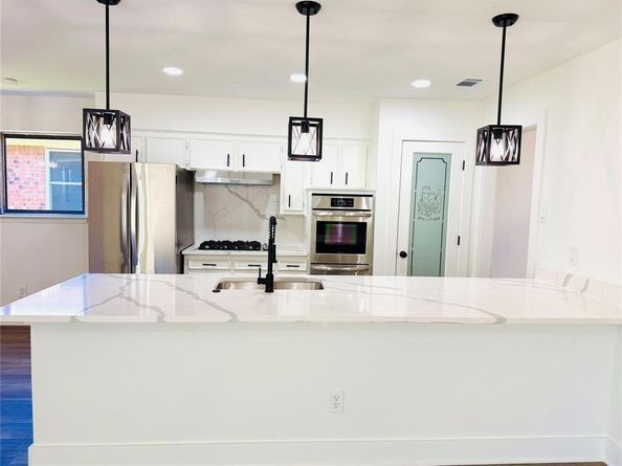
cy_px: 233
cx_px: 311
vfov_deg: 56.8
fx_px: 431
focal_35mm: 24
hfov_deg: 71.6
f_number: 1.78
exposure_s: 1/166
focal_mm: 6.76
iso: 125
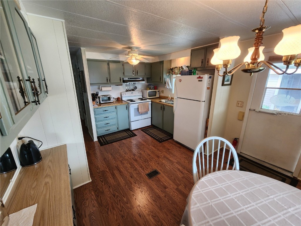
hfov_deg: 106.2
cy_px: 113
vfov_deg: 89.9
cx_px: 150
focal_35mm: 13
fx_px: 113
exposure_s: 1/60
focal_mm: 2.2
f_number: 2.2
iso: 125
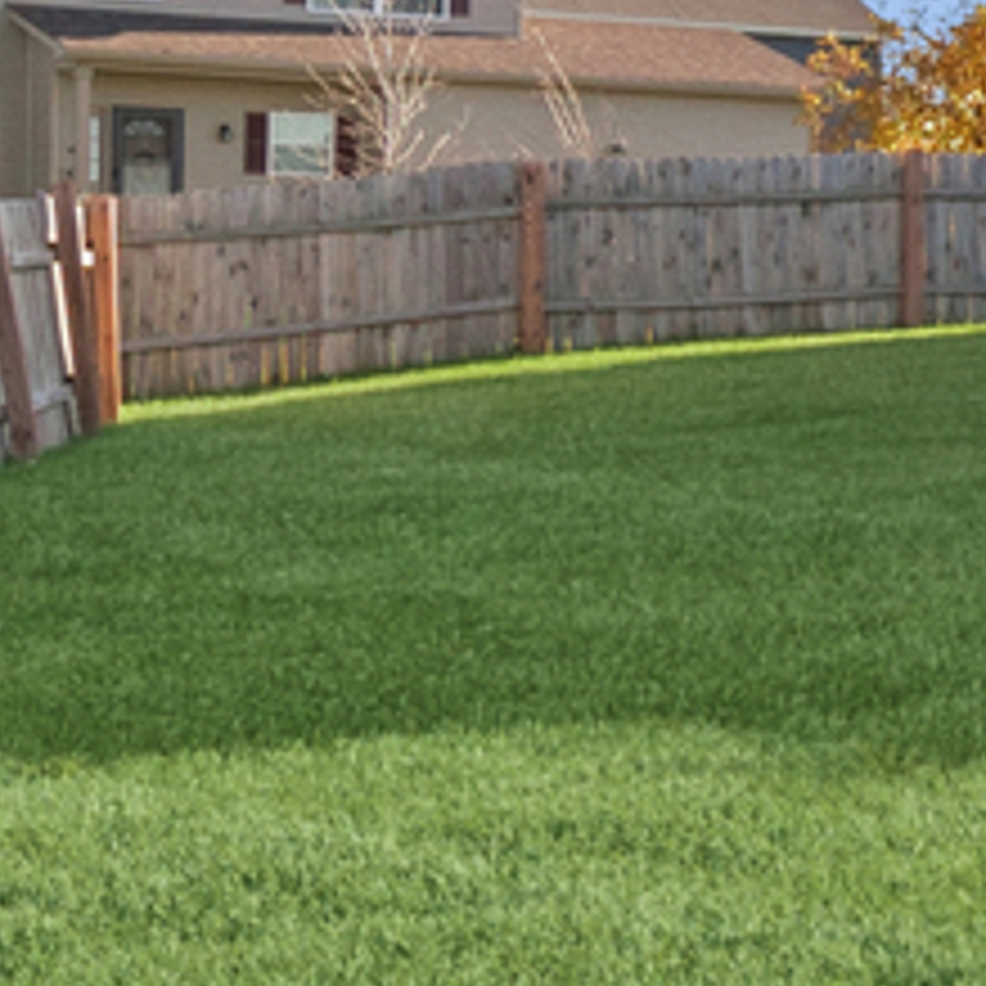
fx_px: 3642
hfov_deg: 12.2
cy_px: 342
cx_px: 2382
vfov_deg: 15.4
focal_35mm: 113
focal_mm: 12
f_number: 8
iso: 250
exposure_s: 1/400
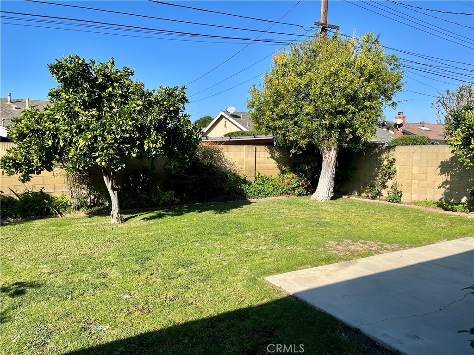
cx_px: 237
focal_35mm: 26
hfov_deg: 67.3
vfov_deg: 53.1
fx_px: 356
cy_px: 178
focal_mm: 5.1
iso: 50
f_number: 1.6
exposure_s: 1/2463
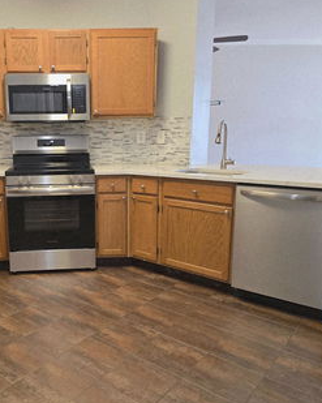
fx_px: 369
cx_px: 88
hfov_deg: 45.7
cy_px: 201
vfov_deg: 57.2
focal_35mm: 31
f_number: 1.7
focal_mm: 6.3
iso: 640
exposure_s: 1/120
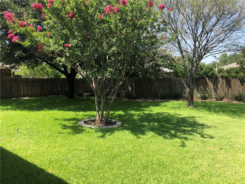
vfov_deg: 49.7
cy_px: 92
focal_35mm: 28
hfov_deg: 63.4
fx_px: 198
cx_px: 122
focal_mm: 4
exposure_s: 1/857
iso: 20
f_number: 1.8
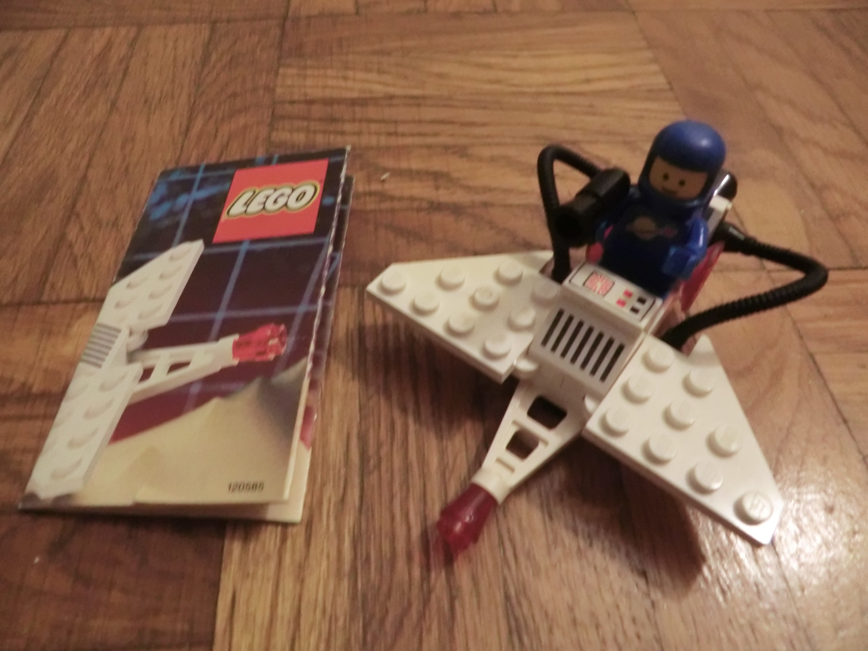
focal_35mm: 24
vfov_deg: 56.8
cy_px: 326
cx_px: 434
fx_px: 602
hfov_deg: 71.6
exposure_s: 1/10
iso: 800
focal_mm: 4.3
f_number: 3.2
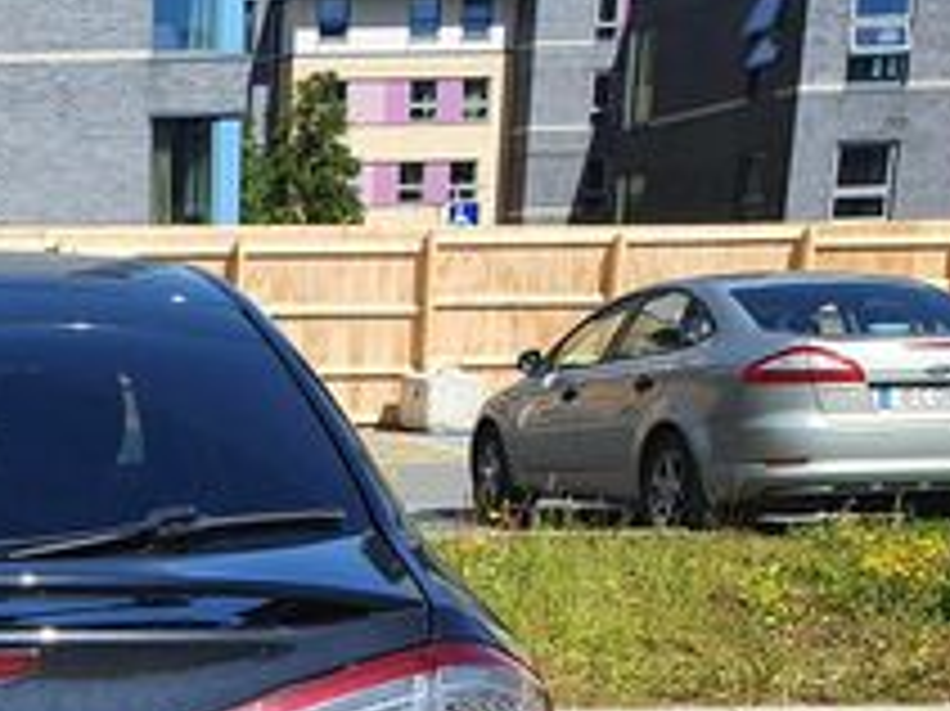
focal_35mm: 79
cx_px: -171
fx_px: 2167
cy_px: 986
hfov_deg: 22.8
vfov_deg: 17.2
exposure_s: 1/1264
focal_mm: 4.32
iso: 50
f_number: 2.4
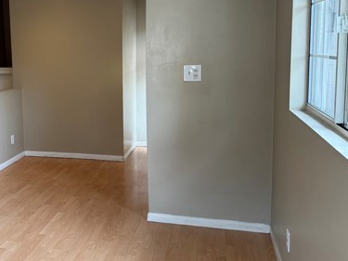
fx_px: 412
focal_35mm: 41
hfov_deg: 43.6
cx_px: 70
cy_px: 99
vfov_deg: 34.9
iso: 125
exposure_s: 1/120
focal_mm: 6.76
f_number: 1.78
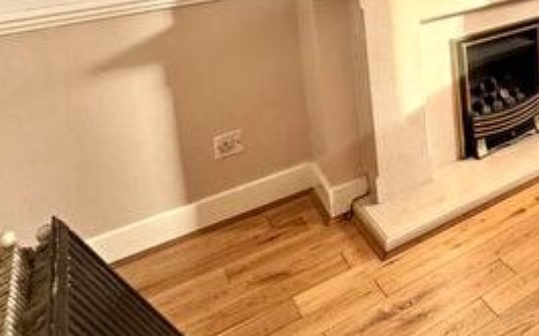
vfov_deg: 27.9
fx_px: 573
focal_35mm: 39
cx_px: 707
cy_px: -86
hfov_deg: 34.6
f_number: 2.2
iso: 40
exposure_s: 1/111
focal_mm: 2.22
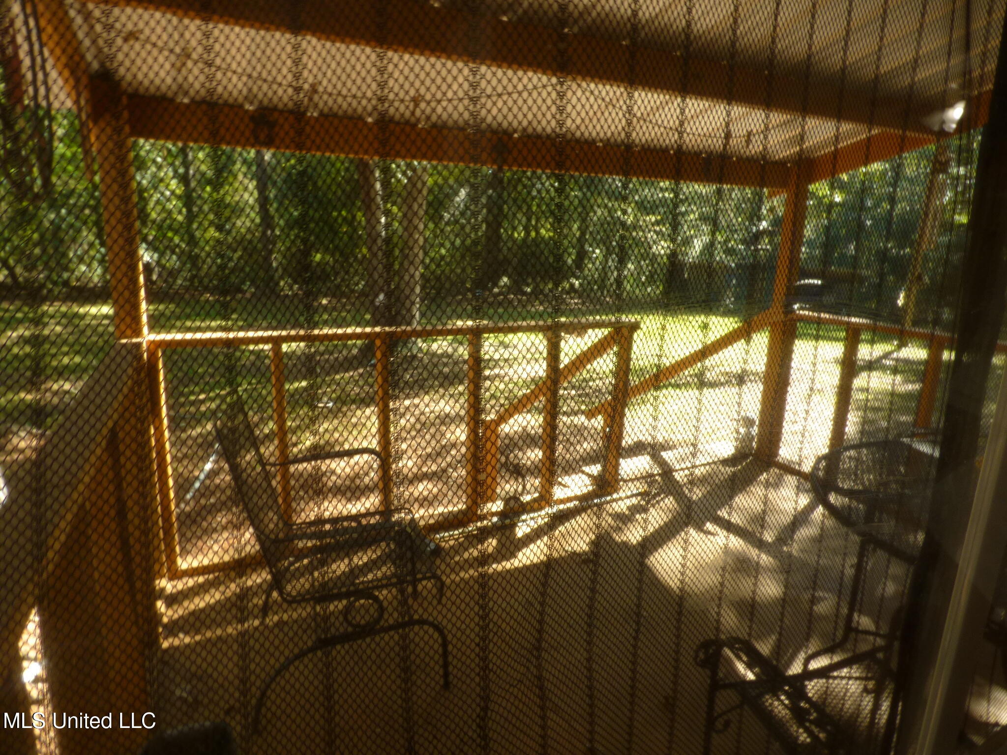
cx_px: 504
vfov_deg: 66.0
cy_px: 378
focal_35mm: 20
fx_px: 582
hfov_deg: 81.7
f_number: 6.3
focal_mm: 3.58
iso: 100
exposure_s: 1/25
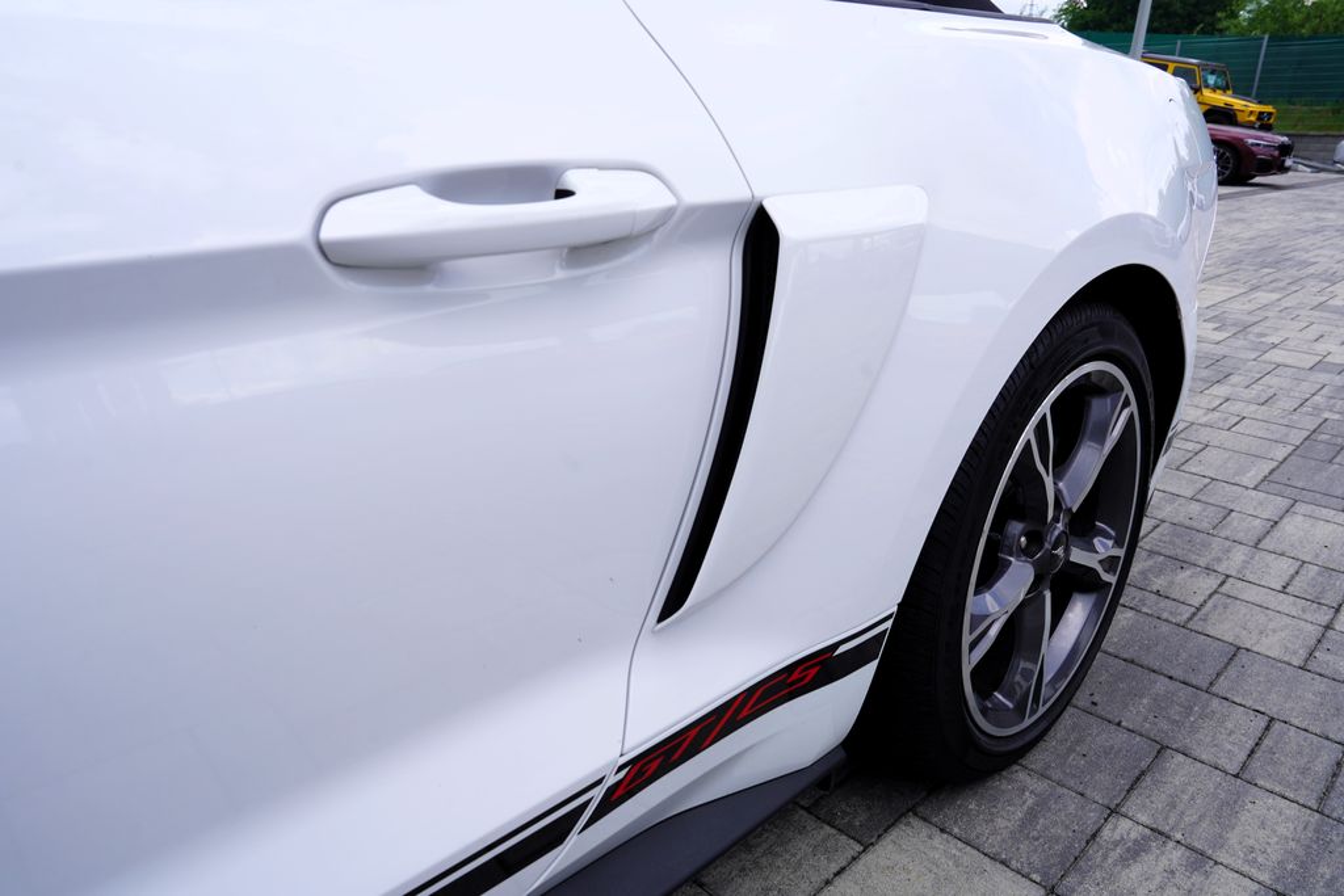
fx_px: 896
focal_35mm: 24
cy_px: 448
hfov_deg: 73.7
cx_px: 672
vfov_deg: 53.1
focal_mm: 24
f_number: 9
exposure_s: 1/125
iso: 100
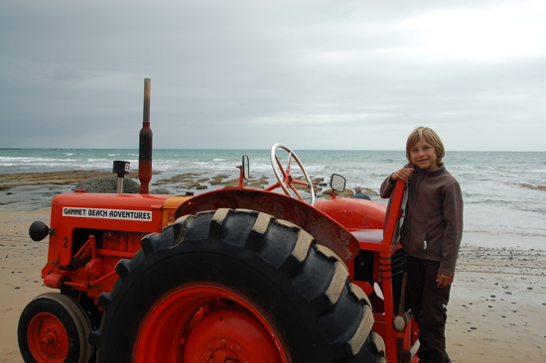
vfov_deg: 39.9
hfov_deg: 57.3
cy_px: 182
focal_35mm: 33
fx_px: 500
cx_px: 273
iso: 200
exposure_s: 1/320
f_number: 9
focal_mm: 22
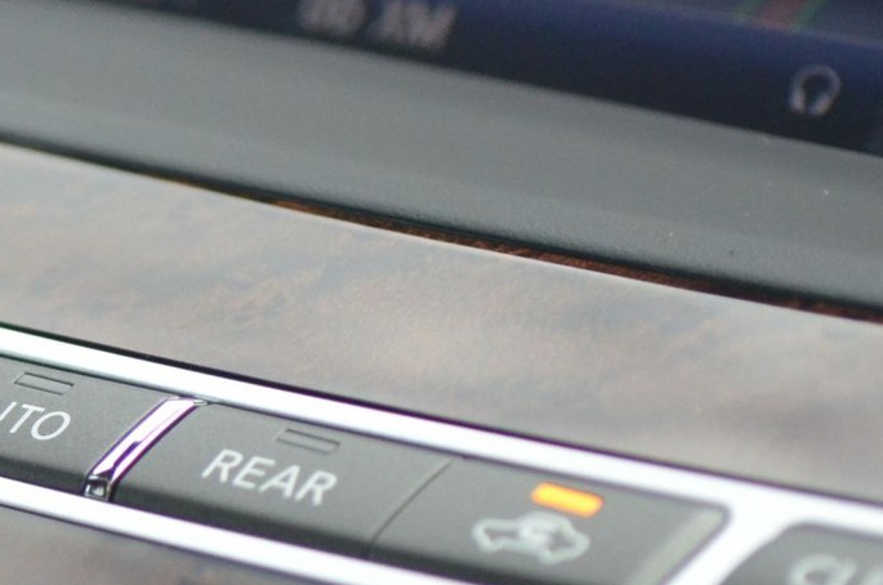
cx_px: -312
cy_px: 548
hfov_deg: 8.4
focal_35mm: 241
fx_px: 5900
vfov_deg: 5.7
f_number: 2.8
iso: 1400
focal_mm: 44
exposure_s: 1/500
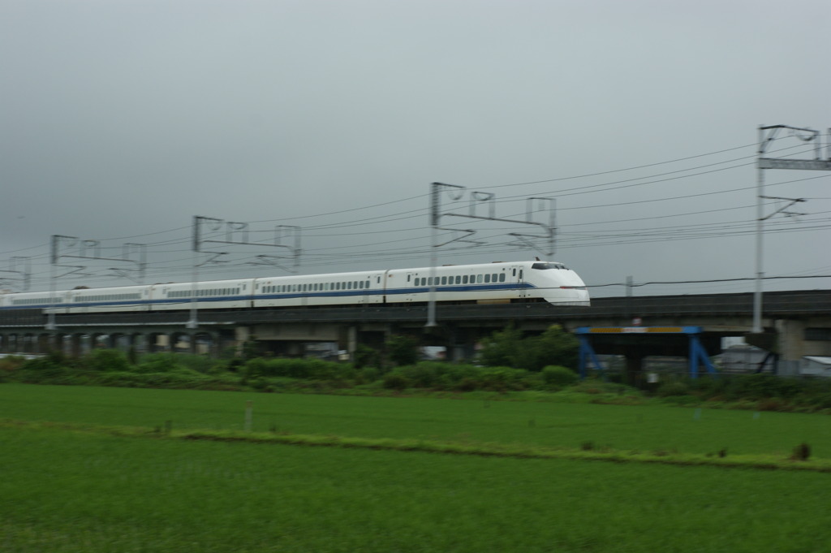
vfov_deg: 18.2
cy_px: 276
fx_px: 1730
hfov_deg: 27.0
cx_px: 416
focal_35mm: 75
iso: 125
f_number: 8
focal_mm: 50
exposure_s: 1/80
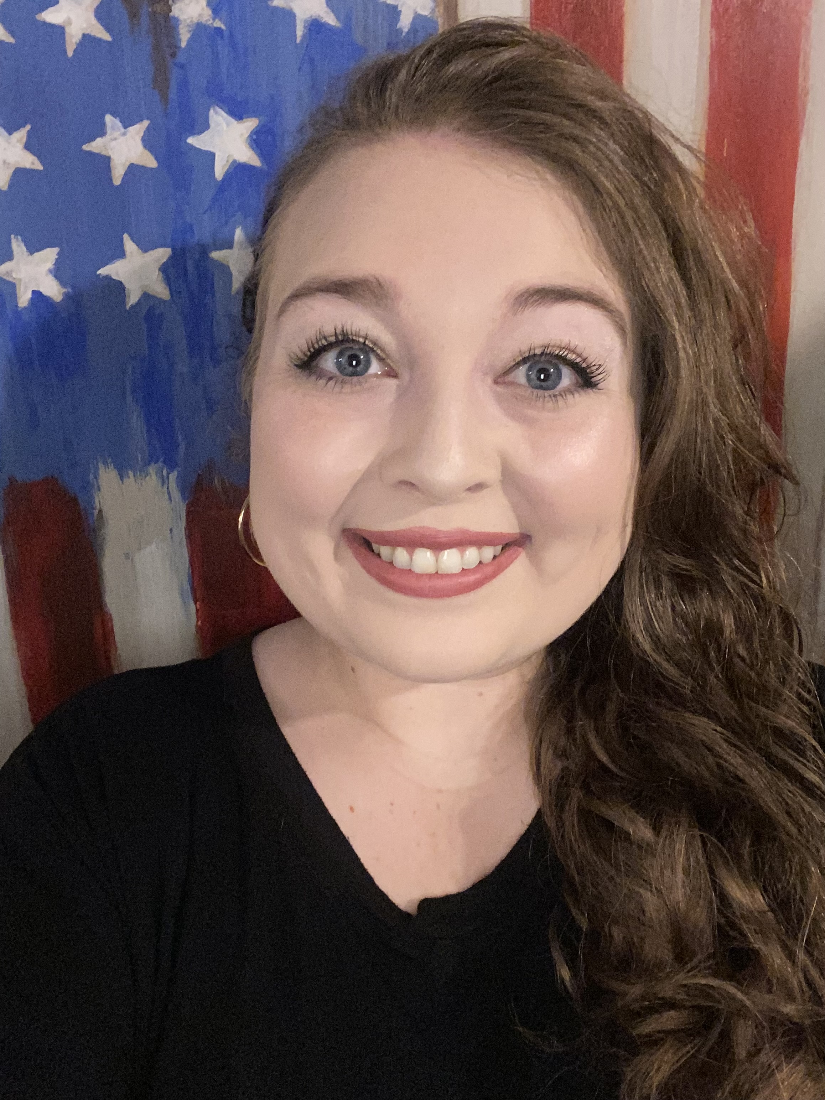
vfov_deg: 60.0
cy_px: 550
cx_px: 412
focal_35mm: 30
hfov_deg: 46.8
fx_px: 953
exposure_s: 1/30
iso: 250
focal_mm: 2.71
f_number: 2.2
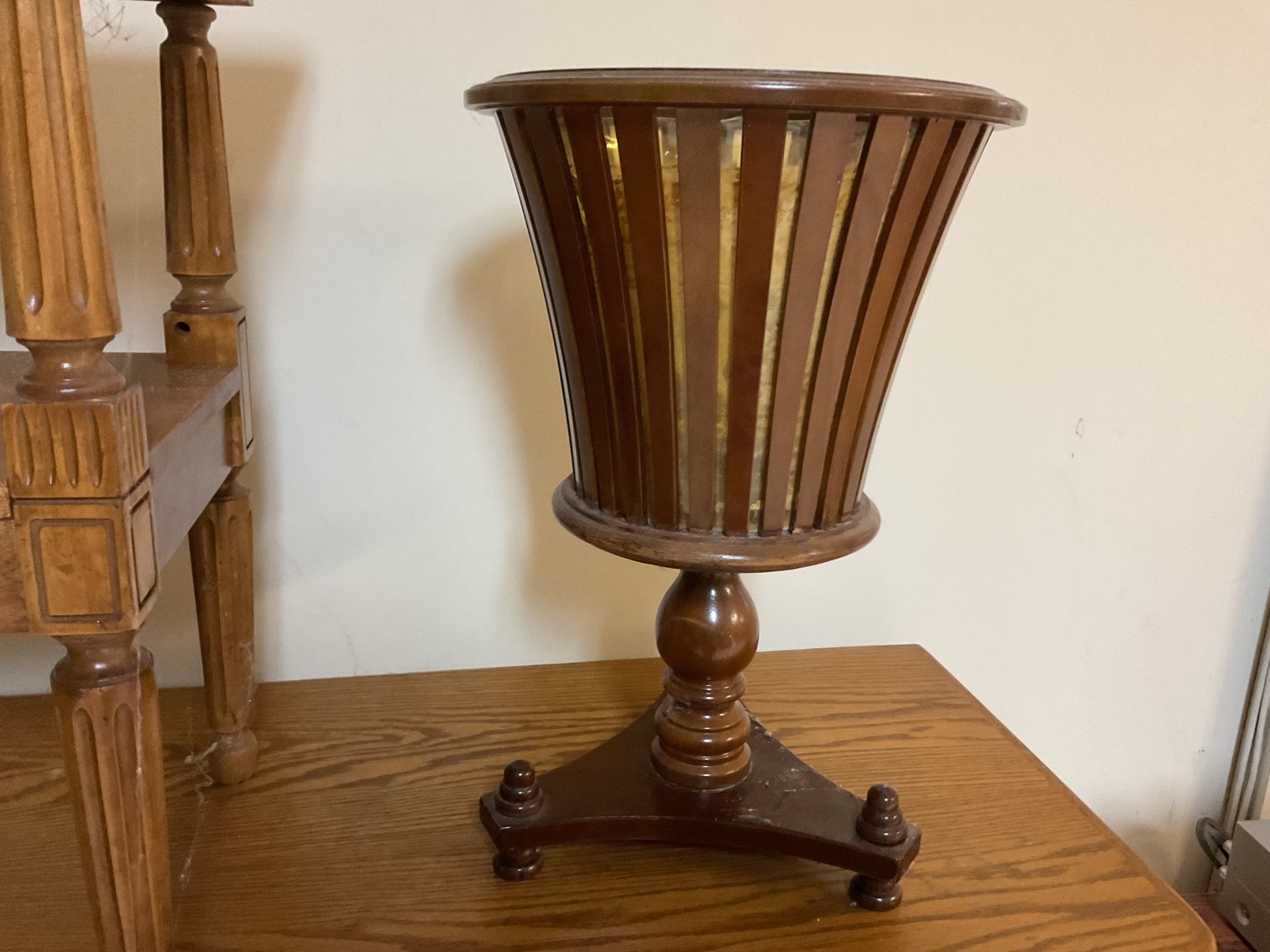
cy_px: 476
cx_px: 635
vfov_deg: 48.2
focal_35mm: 29
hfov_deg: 61.7
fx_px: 1064
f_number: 1.8
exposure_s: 1/40
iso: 250
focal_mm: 3
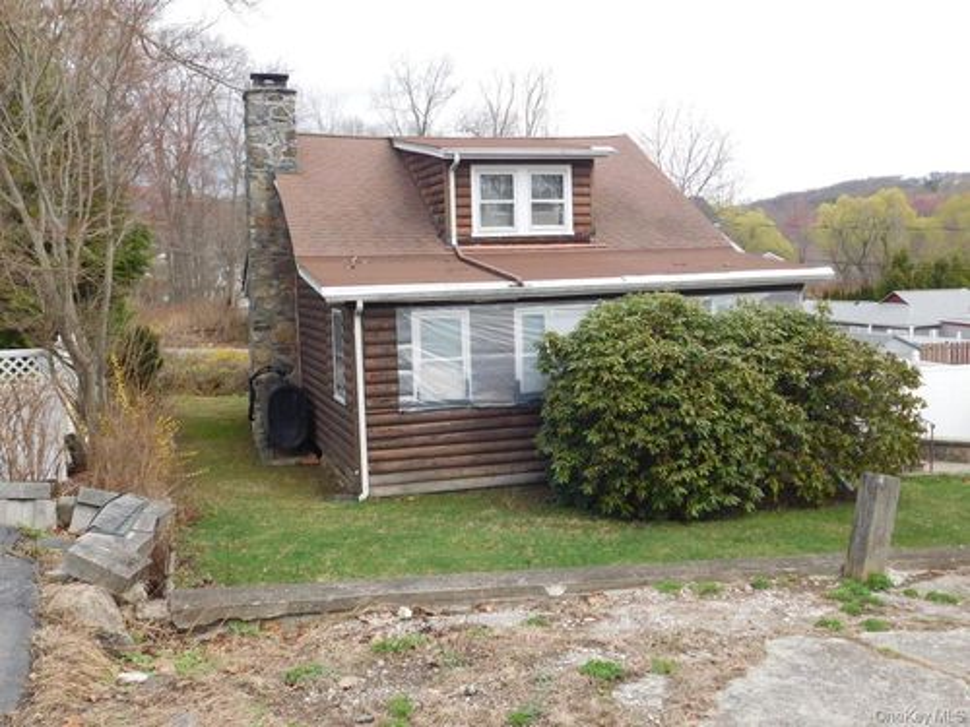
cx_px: 485
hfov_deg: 51.4
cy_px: 364
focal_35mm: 36
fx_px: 1009
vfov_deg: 39.7
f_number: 3.5
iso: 125
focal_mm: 6.3
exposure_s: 1/400
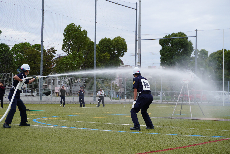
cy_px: 77
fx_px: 441
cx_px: 115
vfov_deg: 19.7
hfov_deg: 29.2
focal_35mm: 69
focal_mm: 46
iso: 100
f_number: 5.6
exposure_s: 1/200
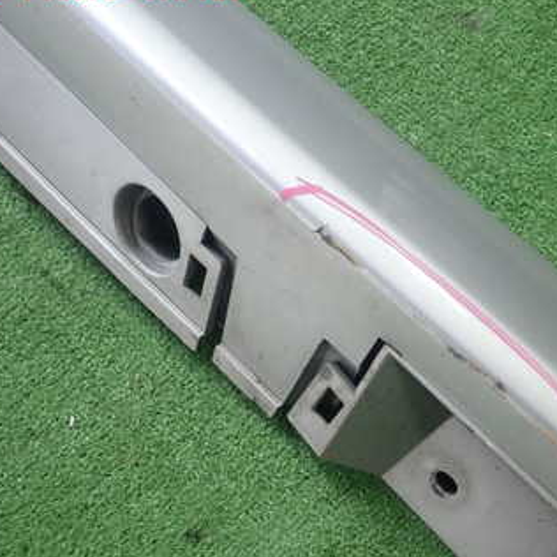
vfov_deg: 39.6
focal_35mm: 42
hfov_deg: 38.5
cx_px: 446
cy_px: 361
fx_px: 765
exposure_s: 1/100
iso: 100
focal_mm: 4.5
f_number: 2
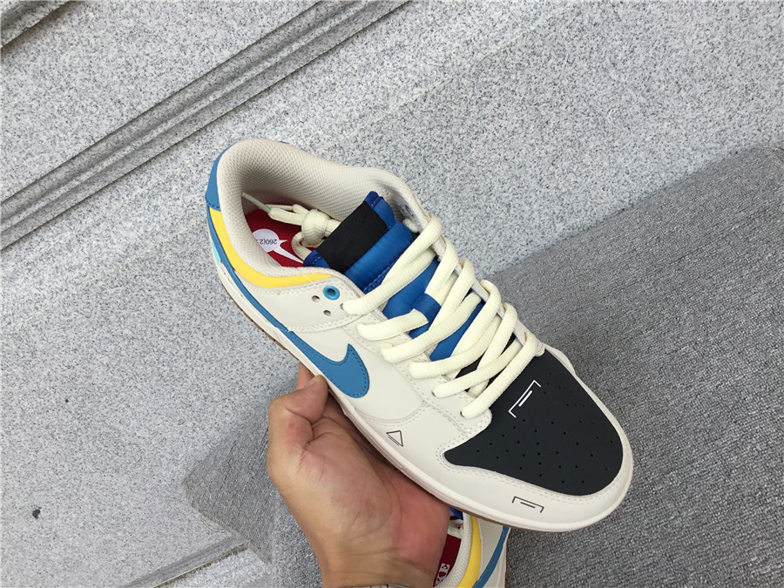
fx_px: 702
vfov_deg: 45.4
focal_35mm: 31
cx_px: 392
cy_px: 294
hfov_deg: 58.4
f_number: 2.4
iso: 25
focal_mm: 3.3
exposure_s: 1/416
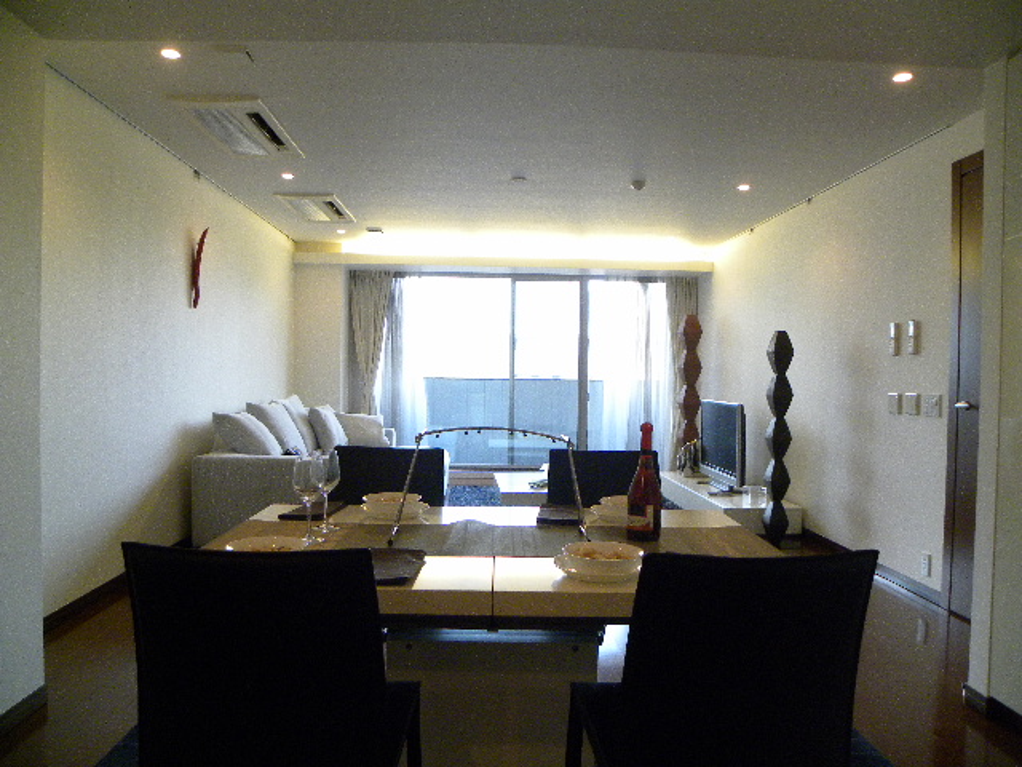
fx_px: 768
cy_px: 384
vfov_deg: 53.1
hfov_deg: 67.3
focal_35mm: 26
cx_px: 511
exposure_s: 1/76.8
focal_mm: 4.6
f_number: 2.8
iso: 379
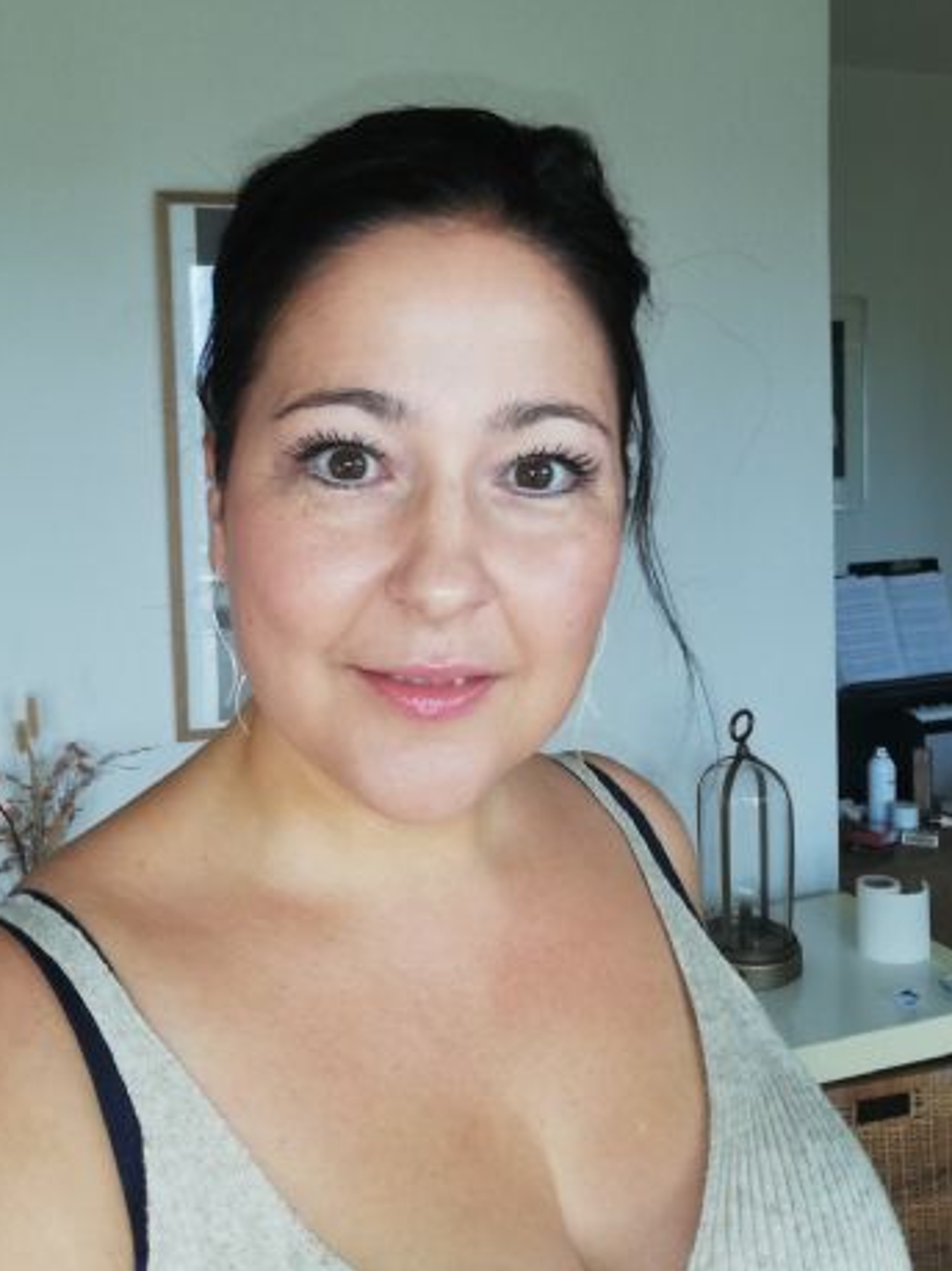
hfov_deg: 41.7
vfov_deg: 53.3
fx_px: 1247
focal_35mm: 34
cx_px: 432
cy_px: 465
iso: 125
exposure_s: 1/50
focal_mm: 3.81
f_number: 2.2
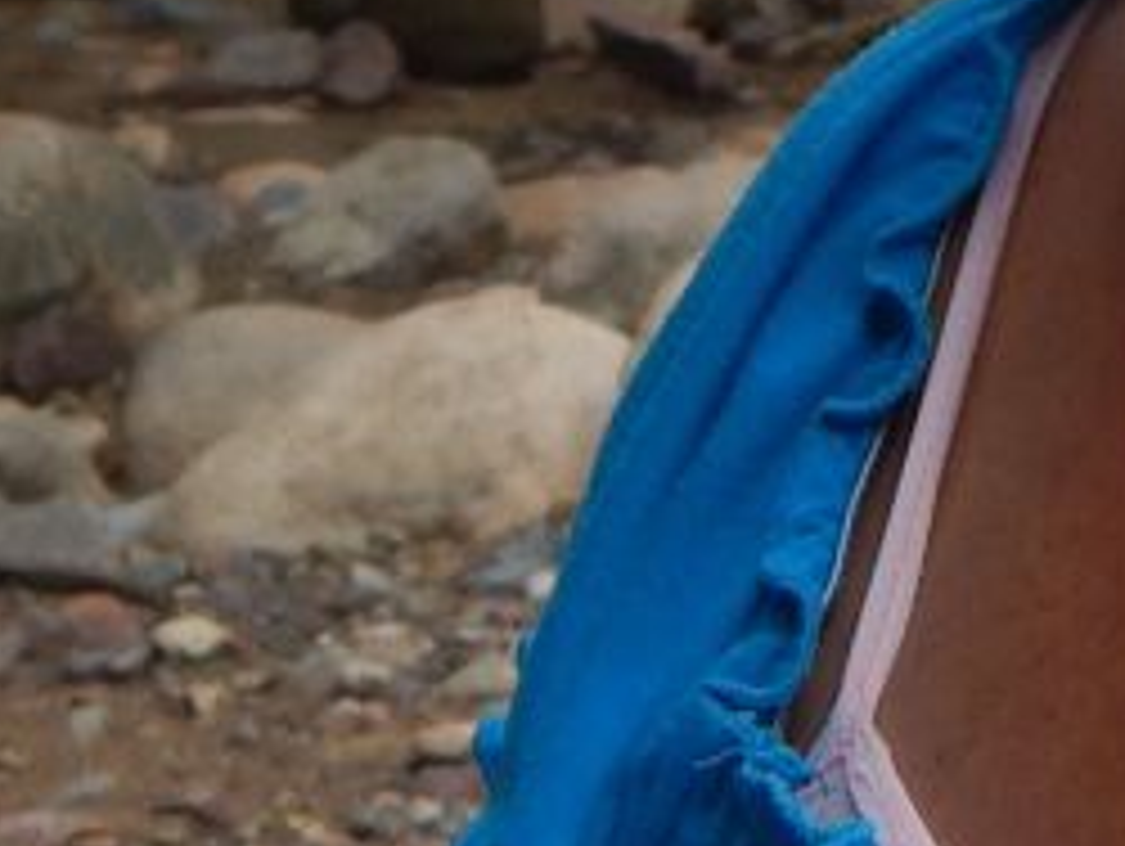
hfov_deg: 11.0
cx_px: 2016
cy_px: -639
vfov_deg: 8.5
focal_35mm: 168
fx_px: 5465
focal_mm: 6.1
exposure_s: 1/30
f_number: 3.3
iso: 125
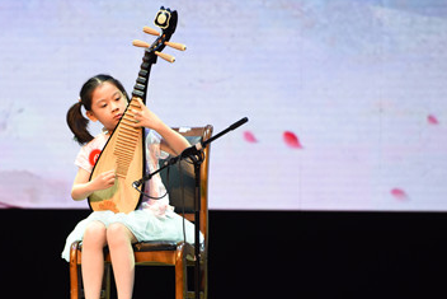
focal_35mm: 426
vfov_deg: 3.2
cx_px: 119
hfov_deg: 4.8
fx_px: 5291
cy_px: 190
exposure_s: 1/200
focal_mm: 250
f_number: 5.6
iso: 900
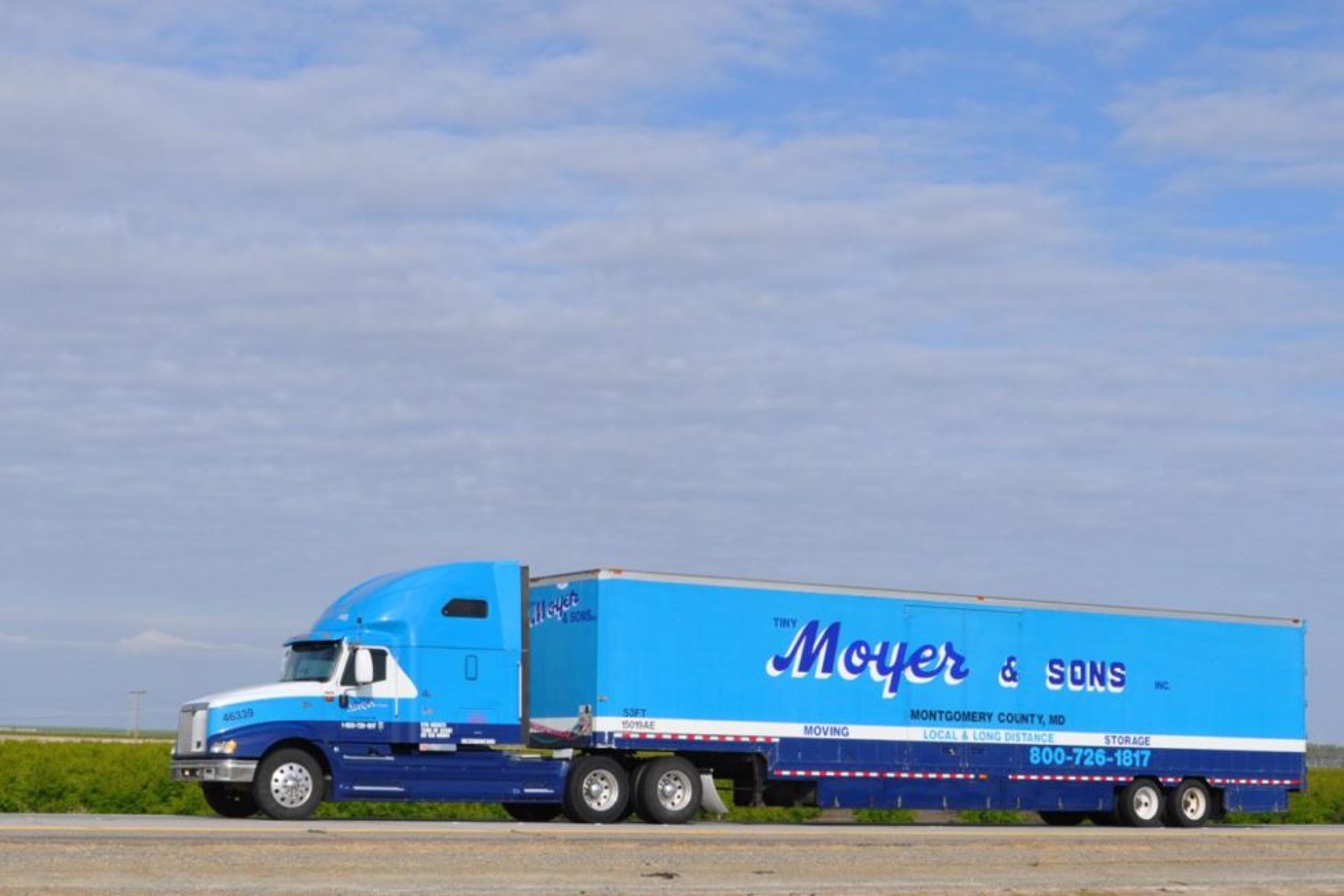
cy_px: 448
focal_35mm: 36
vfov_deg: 36.9
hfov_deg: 53.1
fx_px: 1344
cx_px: 672
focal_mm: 24
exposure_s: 1/2000
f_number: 7.1
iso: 400
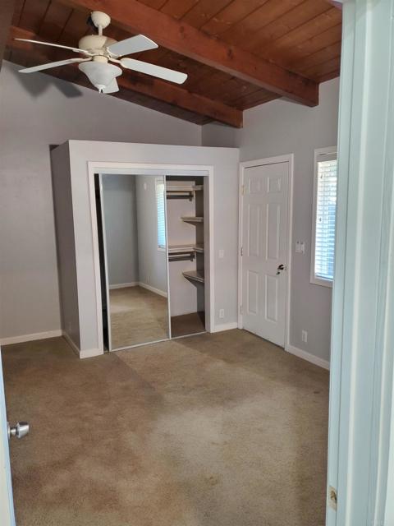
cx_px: 197
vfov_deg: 67.3
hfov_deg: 53.1
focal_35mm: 26
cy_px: 263
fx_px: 395
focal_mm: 4.3
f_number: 1.5
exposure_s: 1/40
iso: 250
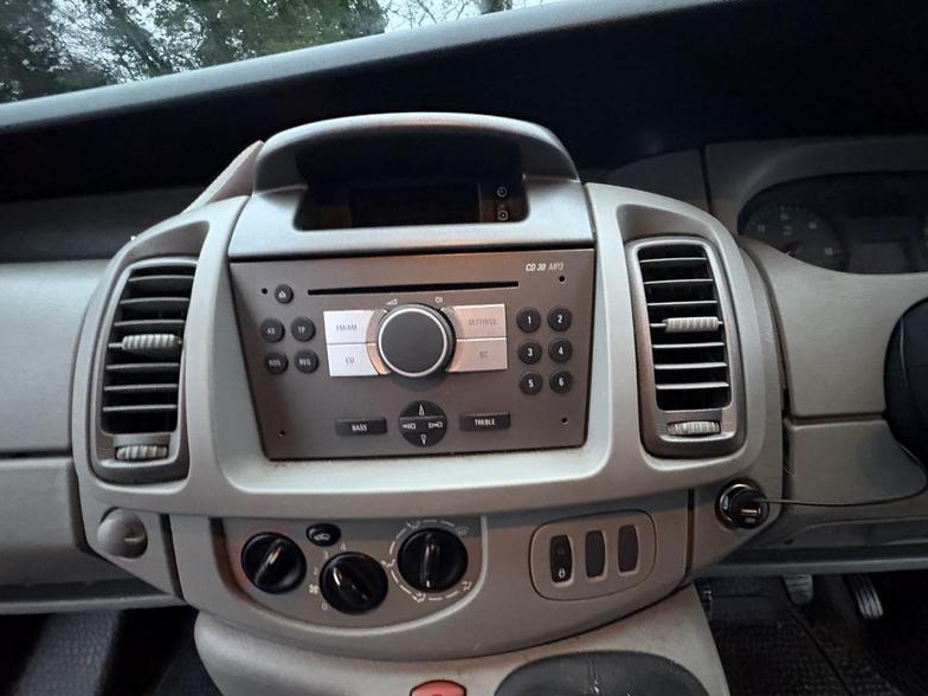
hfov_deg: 94.3
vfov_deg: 78.0
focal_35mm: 16
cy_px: 373
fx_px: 429
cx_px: 503
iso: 1250
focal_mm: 2.22
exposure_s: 1/30
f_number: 2.2
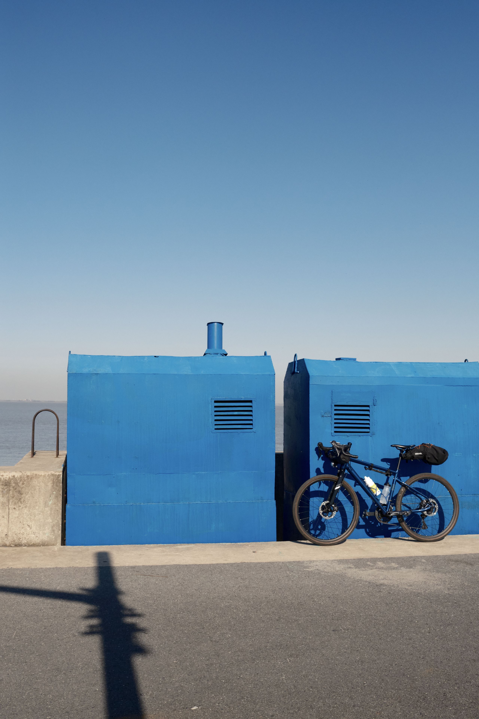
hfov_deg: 37.9
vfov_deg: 54.4
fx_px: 698
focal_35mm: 35
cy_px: 360
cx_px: 240
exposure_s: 1/2900
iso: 1250
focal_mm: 23.3
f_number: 9
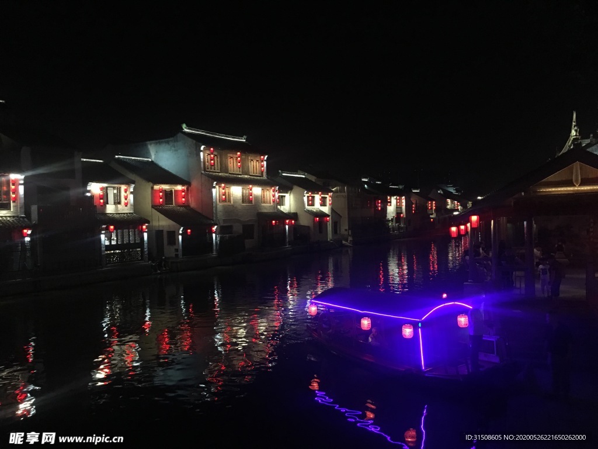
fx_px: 501
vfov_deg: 48.2
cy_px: 224
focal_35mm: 29
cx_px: 299
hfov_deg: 61.7
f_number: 2.2
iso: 200
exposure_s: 1/25
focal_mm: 4.15
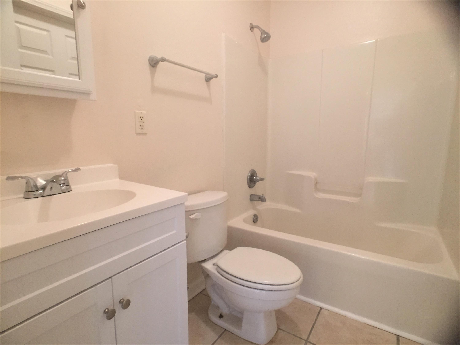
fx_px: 385
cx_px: 230
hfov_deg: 61.7
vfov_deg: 48.2
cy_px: 172
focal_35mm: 29
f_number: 2.2
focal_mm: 4.15
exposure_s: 1/30
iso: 125
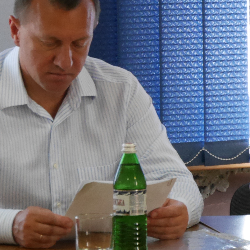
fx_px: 2754
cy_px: 57
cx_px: 209
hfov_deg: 5.2
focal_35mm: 337
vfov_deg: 5.2
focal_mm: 77
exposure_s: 1/100
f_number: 5.4
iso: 3200
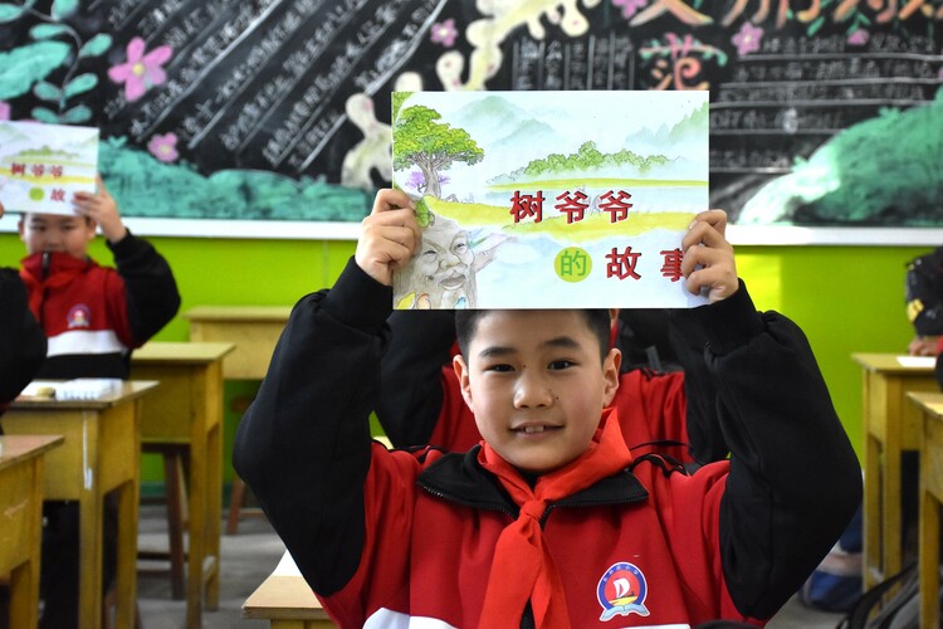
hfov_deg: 29.9
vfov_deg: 20.2
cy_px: 314
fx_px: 1768
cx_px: 472
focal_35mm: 68
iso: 1600
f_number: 5.6
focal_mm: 45
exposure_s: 1/125
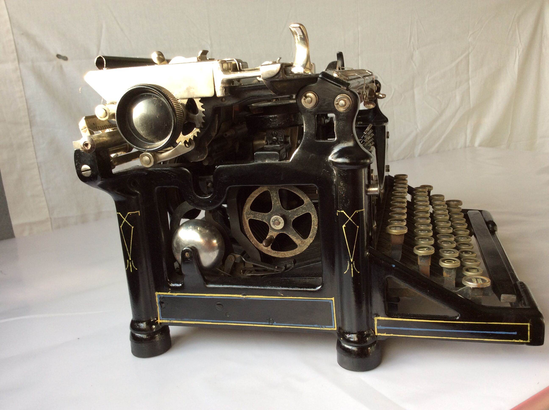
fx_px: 507
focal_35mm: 32
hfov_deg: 56.9
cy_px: 205
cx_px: 274
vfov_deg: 44.1
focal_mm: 3.3
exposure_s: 1/50
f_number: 2.4
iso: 40
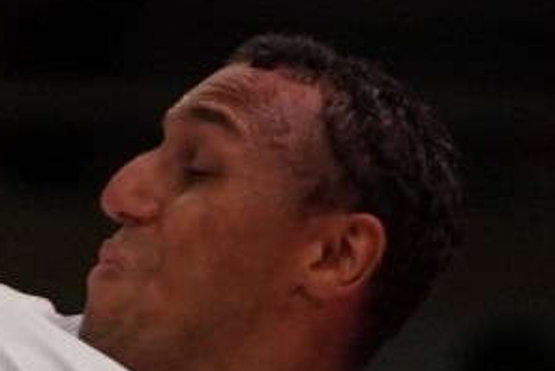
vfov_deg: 1.0
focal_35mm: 1366
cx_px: -1069
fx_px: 21079
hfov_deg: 1.5
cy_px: 92
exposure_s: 1/1000
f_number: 2.8
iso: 500
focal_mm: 150
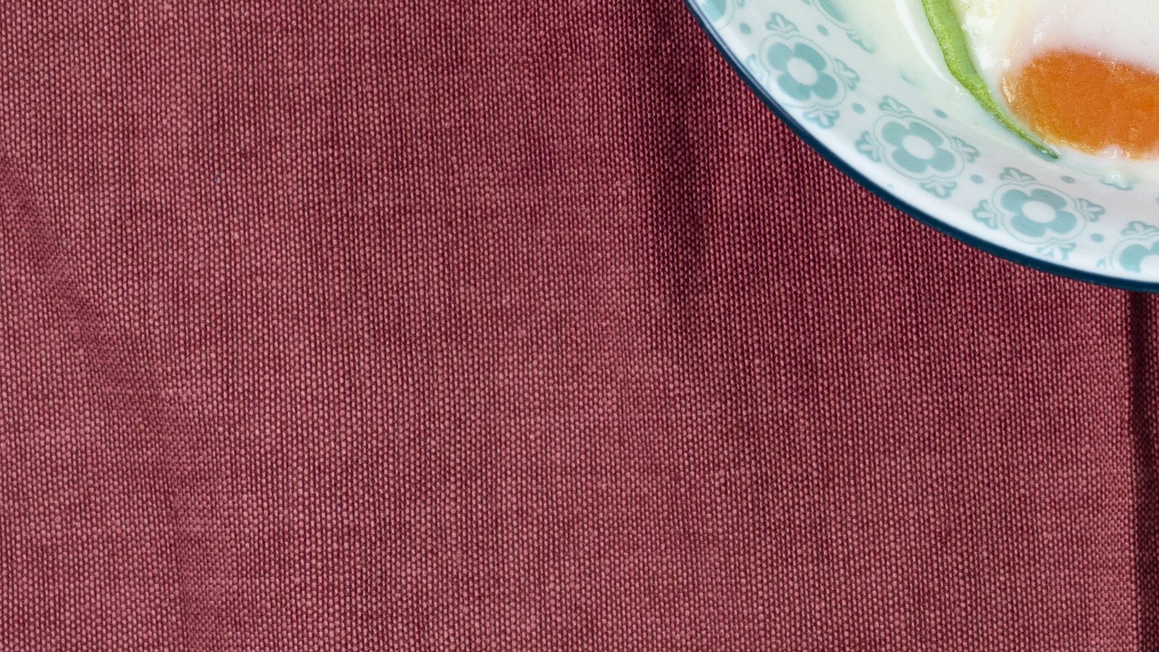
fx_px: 4824
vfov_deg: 7.7
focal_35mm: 157
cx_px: 1284
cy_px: -94
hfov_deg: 13.4
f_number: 5
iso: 250
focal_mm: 30
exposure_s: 1/25
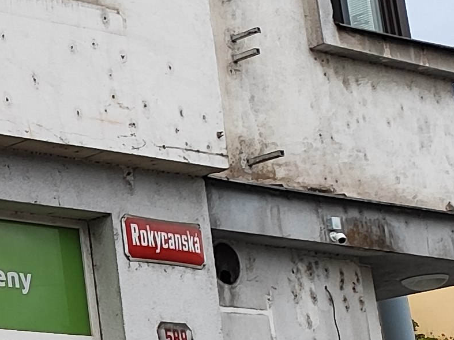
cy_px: 337
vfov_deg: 12.0
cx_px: -620
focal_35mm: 122
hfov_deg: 12.7
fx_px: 1600
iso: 146
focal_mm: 5.89
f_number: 1.89
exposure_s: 1/100
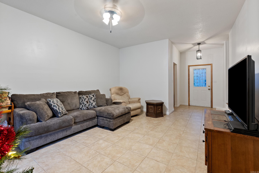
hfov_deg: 96.7
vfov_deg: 73.8
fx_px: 115
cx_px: 130
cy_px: 86
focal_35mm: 16
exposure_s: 2
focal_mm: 16
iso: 250
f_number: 9
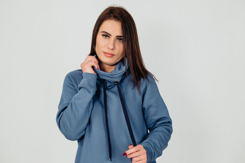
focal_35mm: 75
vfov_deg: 18.2
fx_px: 510
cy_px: 82
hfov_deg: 27.0
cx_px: 122
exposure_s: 1/125
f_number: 4
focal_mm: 50
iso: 250
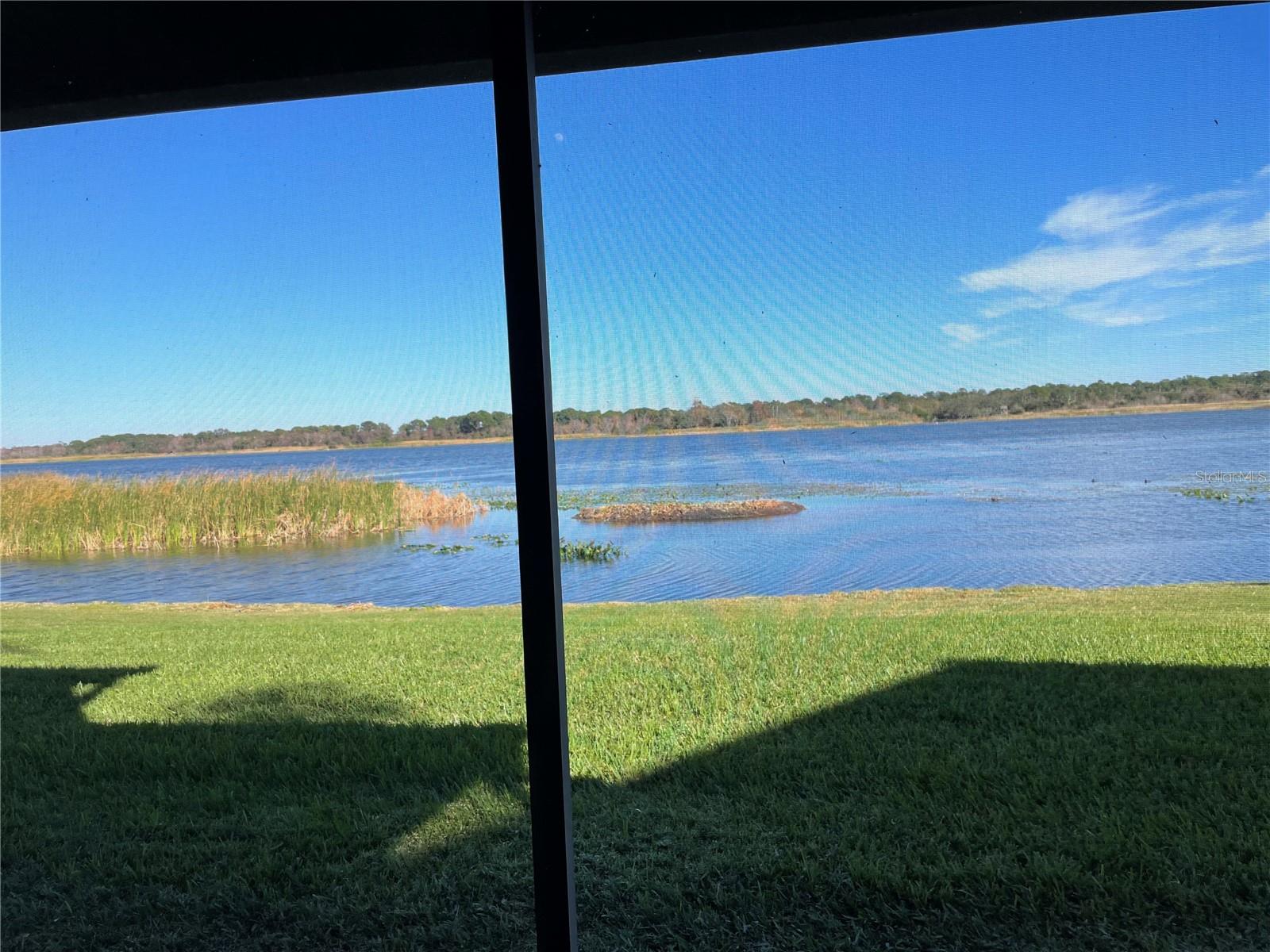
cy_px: 476
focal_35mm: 26
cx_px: 635
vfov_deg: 53.1
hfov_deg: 67.3
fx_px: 954
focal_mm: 4.2
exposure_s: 1/2257
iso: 32
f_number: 1.6
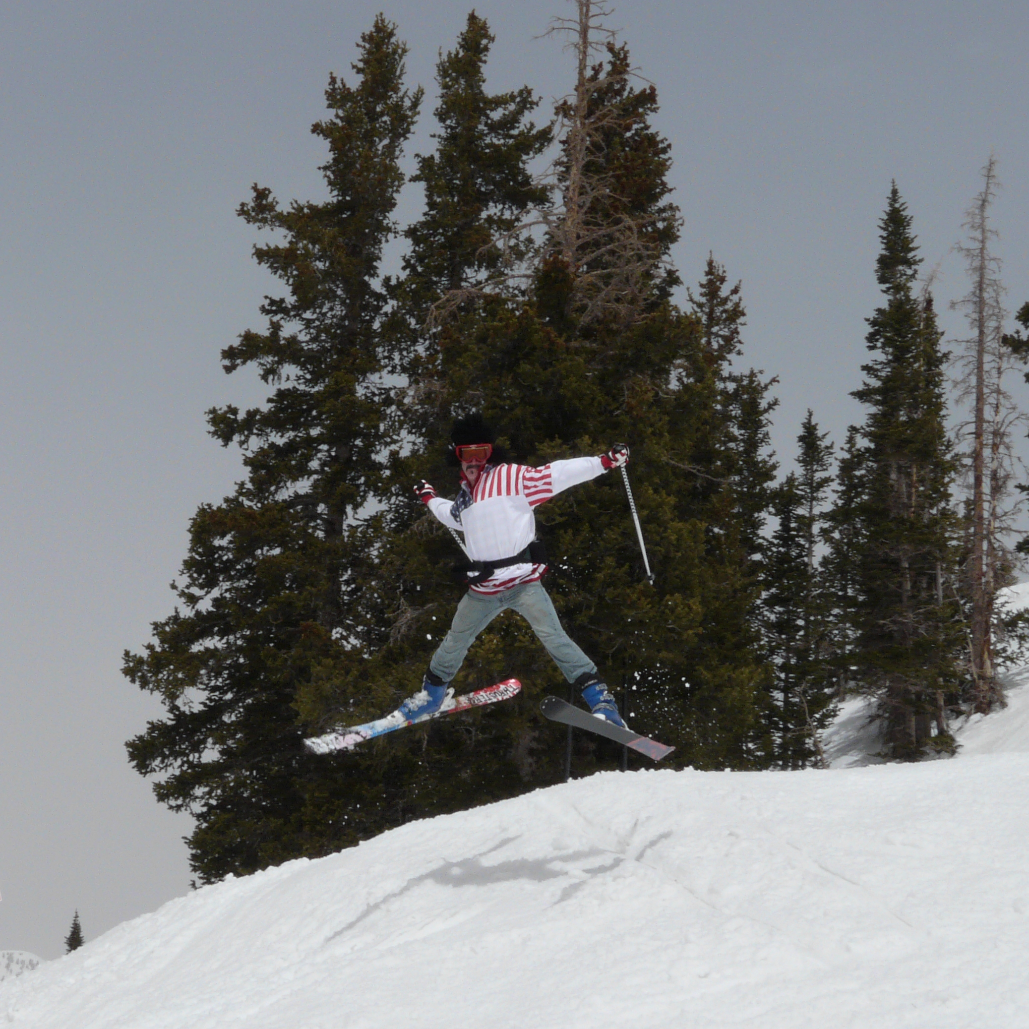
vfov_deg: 30.0
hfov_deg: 29.9
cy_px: 557
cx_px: 378
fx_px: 1917
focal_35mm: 57
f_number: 8
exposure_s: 1/640
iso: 100
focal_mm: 6.7
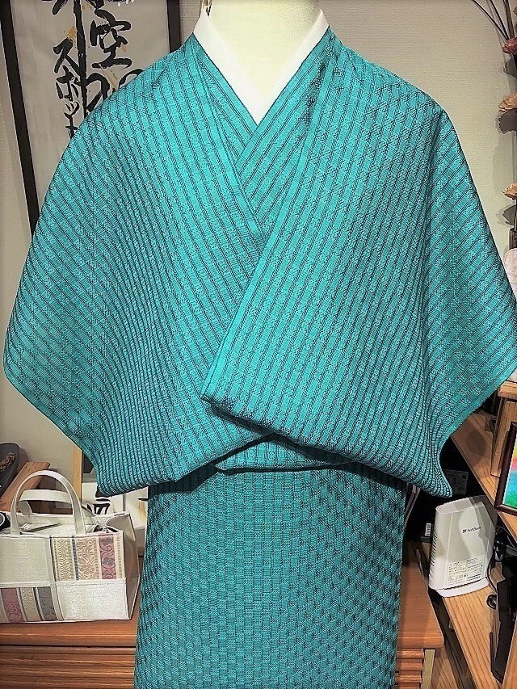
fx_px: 557
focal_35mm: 28
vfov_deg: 63.4
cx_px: 258
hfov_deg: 49.8
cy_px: 344
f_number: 1.8
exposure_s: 1/90
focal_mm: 3.99
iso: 80
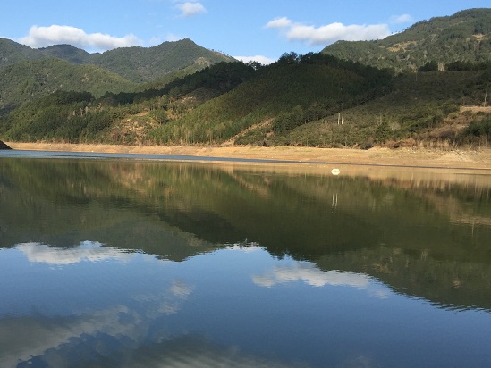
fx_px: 539
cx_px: 179
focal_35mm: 38
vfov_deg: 37.7
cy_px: 209
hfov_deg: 48.4
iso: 32
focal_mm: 4.15
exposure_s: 1/1099
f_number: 2.2
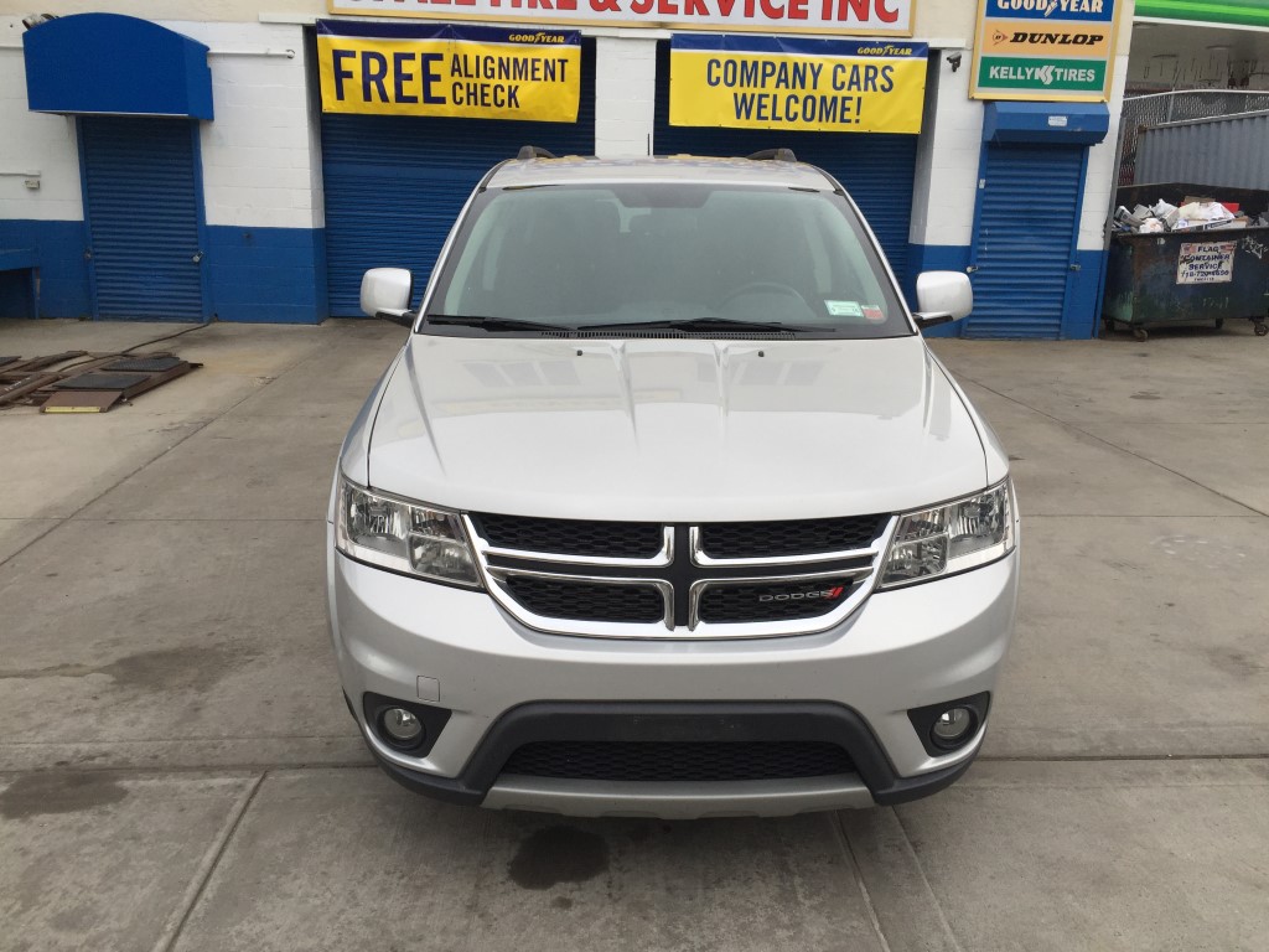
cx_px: 634
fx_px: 1063
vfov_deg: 48.2
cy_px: 476
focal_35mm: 29
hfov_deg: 61.7
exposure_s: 1/309
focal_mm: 4.15
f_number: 2.2
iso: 32
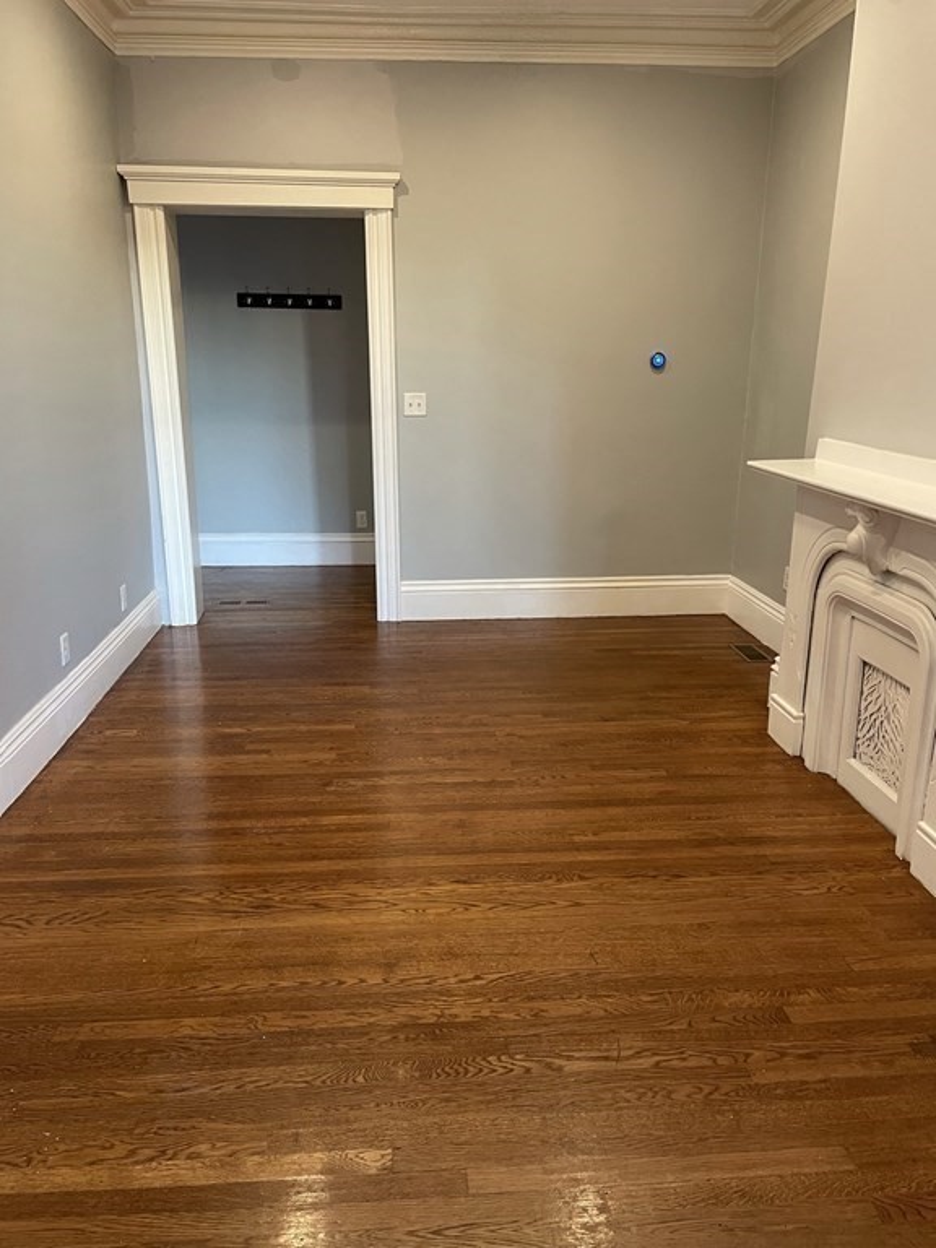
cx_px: 468
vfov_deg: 67.3
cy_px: 624
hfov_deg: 53.1
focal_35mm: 26
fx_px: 937
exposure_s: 1/60
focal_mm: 4.2
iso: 250
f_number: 1.6
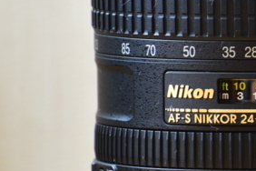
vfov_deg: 1.8
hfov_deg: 2.7
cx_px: 464
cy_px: 86
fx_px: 5425
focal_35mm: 763
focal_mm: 210
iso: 1250
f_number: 9
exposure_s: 1/20
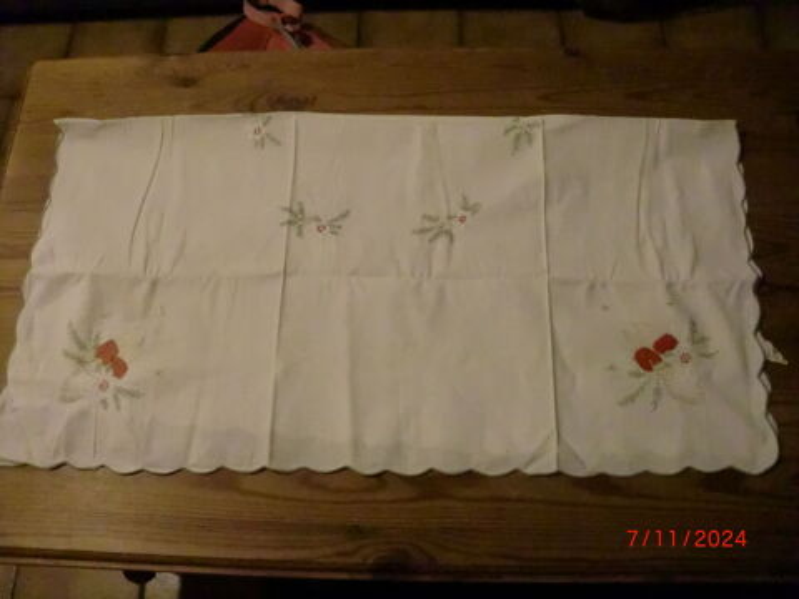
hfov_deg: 52.6
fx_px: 808
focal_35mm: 35
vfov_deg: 40.7
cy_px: 300
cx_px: 400
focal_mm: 6.3
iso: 1600
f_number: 3.1
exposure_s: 1/50
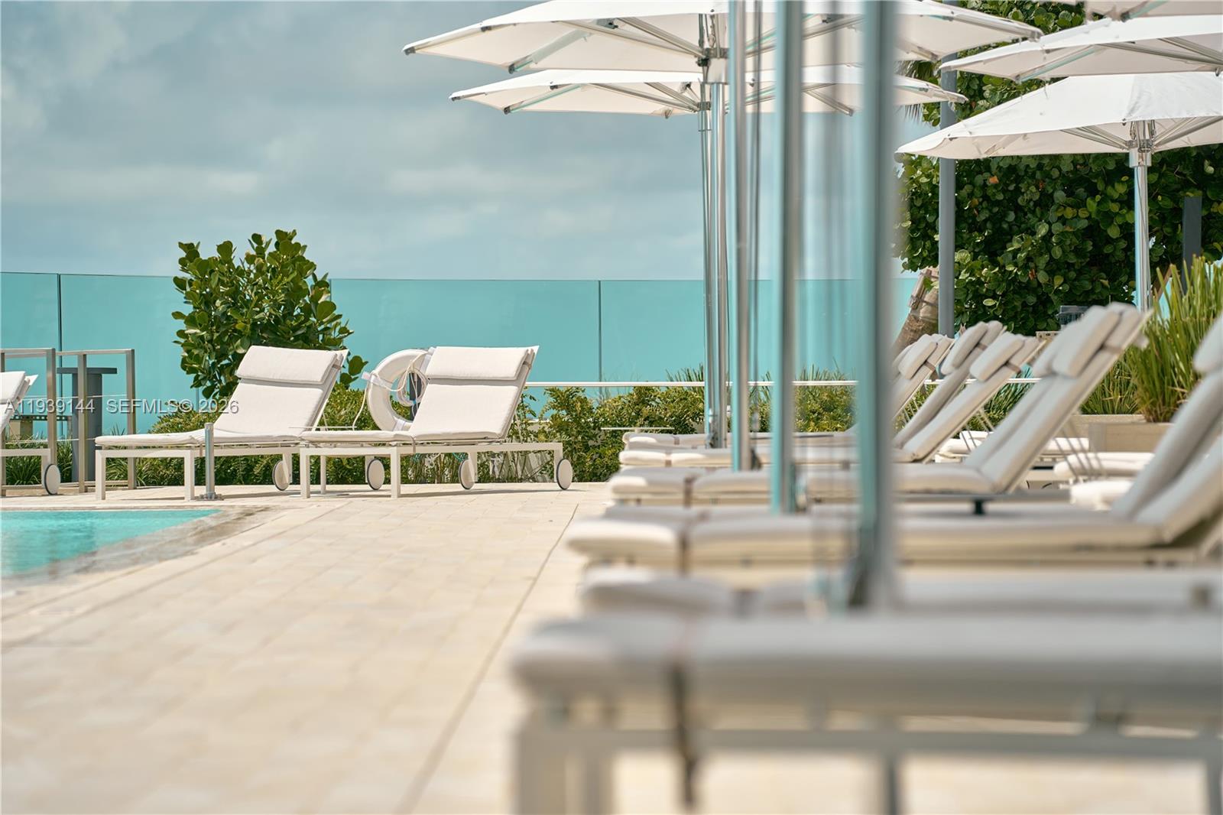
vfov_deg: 10.4
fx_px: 4483
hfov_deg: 15.5
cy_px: 408
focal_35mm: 132
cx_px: 612
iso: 100
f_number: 3.5
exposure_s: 1/2500
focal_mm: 132
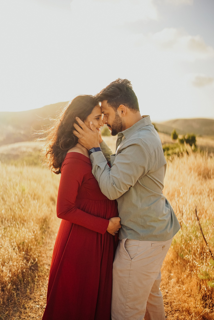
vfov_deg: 54.4
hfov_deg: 37.9
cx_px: 107
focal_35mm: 35
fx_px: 312
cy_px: 160
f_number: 1.4
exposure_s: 1/8000
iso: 400
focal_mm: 35
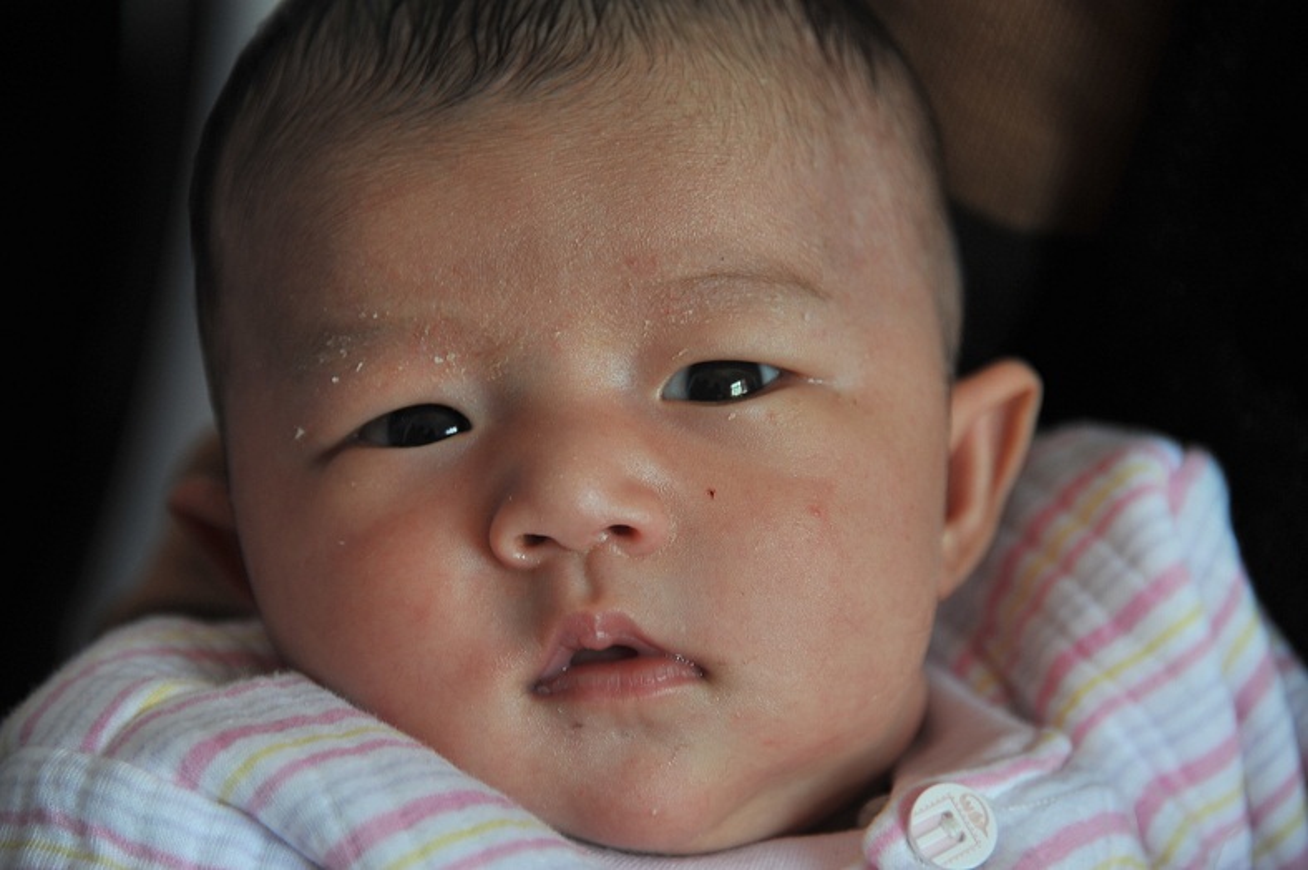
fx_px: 10891
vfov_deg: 4.6
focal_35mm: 300
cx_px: 654
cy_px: 435
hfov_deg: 6.9
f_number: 5.6
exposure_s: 1/80
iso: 320
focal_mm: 300
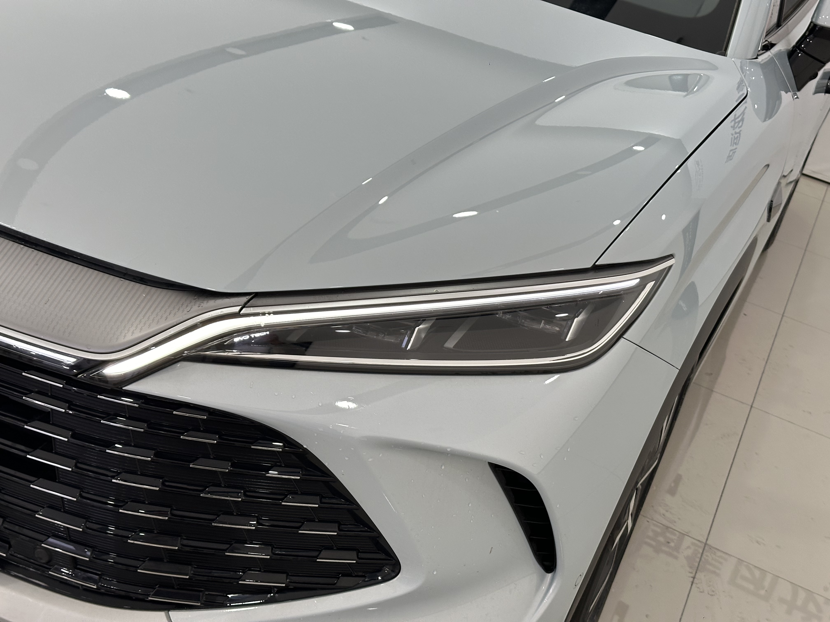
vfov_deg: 30.3
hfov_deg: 39.7
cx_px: 415
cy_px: 311
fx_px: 1151
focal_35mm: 48
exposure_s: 1/102
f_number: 1.78
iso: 100
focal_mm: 6.86
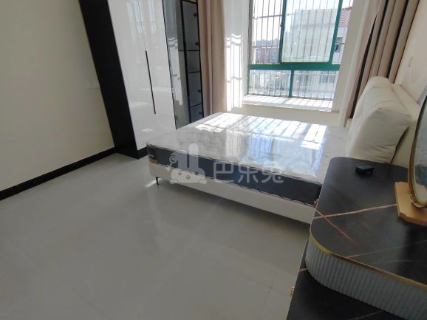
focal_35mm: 18
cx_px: 225
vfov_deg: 71.5
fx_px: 222
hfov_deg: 87.7
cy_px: 164
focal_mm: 2.16
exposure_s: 1/510
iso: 100
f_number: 2.2
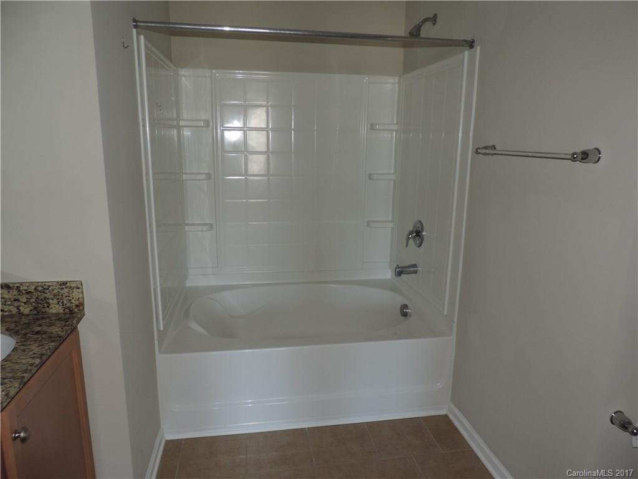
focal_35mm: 24
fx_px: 442
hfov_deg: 71.6
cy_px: 240
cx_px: 319
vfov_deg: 56.8
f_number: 3
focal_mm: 4.3
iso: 200
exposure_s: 1/30
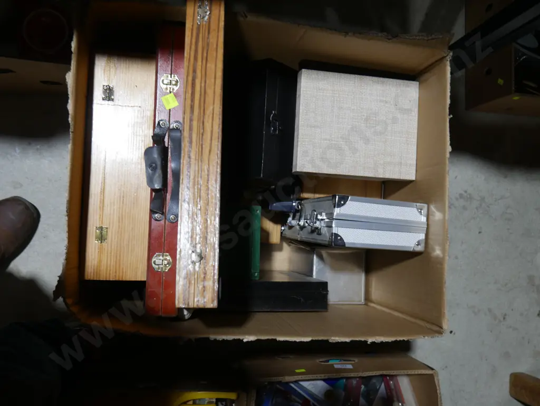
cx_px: 270
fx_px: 531
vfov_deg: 41.8
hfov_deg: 53.9
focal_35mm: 34
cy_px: 203
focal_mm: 17
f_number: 4
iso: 200
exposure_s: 1/60
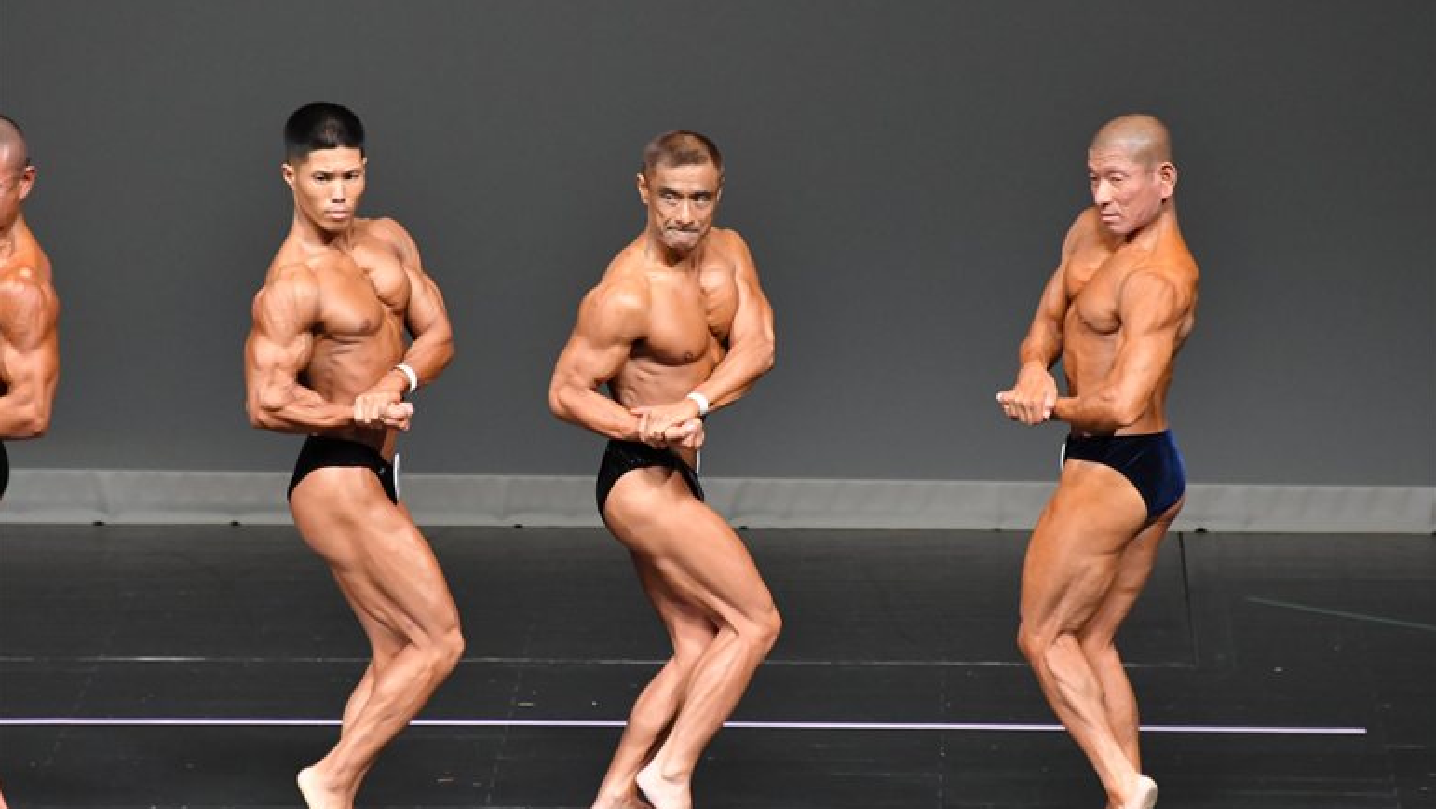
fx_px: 13824
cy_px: 403
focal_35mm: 363
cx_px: 718
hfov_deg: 5.9
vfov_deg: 3.3
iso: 5000
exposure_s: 1/400
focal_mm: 230
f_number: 5.6
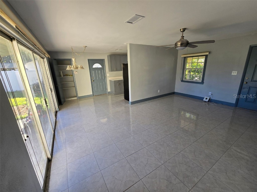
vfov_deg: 89.9
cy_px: 96
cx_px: 128
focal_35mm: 13
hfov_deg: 106.2
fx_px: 97
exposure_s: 1/182
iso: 50
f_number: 2.2
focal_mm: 2.2
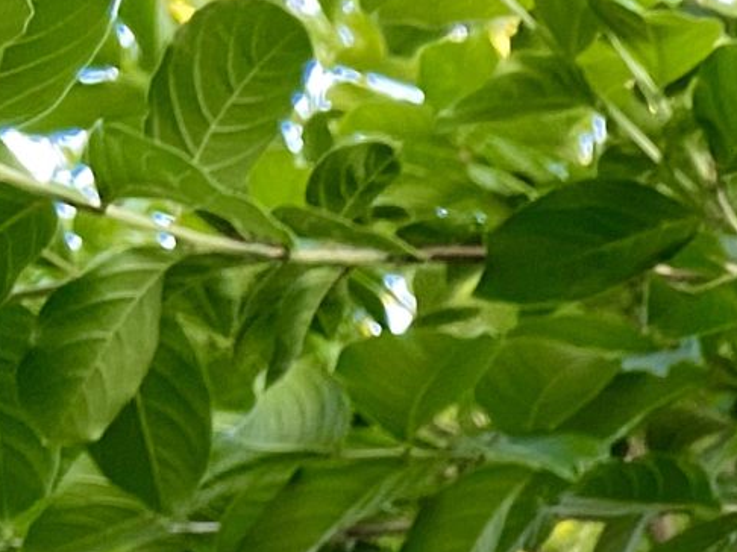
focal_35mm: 137
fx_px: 2915
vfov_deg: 9.5
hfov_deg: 13.0
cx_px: 1350
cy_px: 1383
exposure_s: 1/87
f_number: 1.8
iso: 125
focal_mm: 4.25
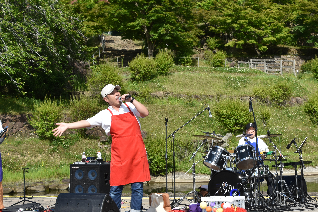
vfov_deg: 21.9
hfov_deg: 32.3
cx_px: 183
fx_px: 548
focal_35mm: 62
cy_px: 105
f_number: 8
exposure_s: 1/500
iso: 200
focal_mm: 30
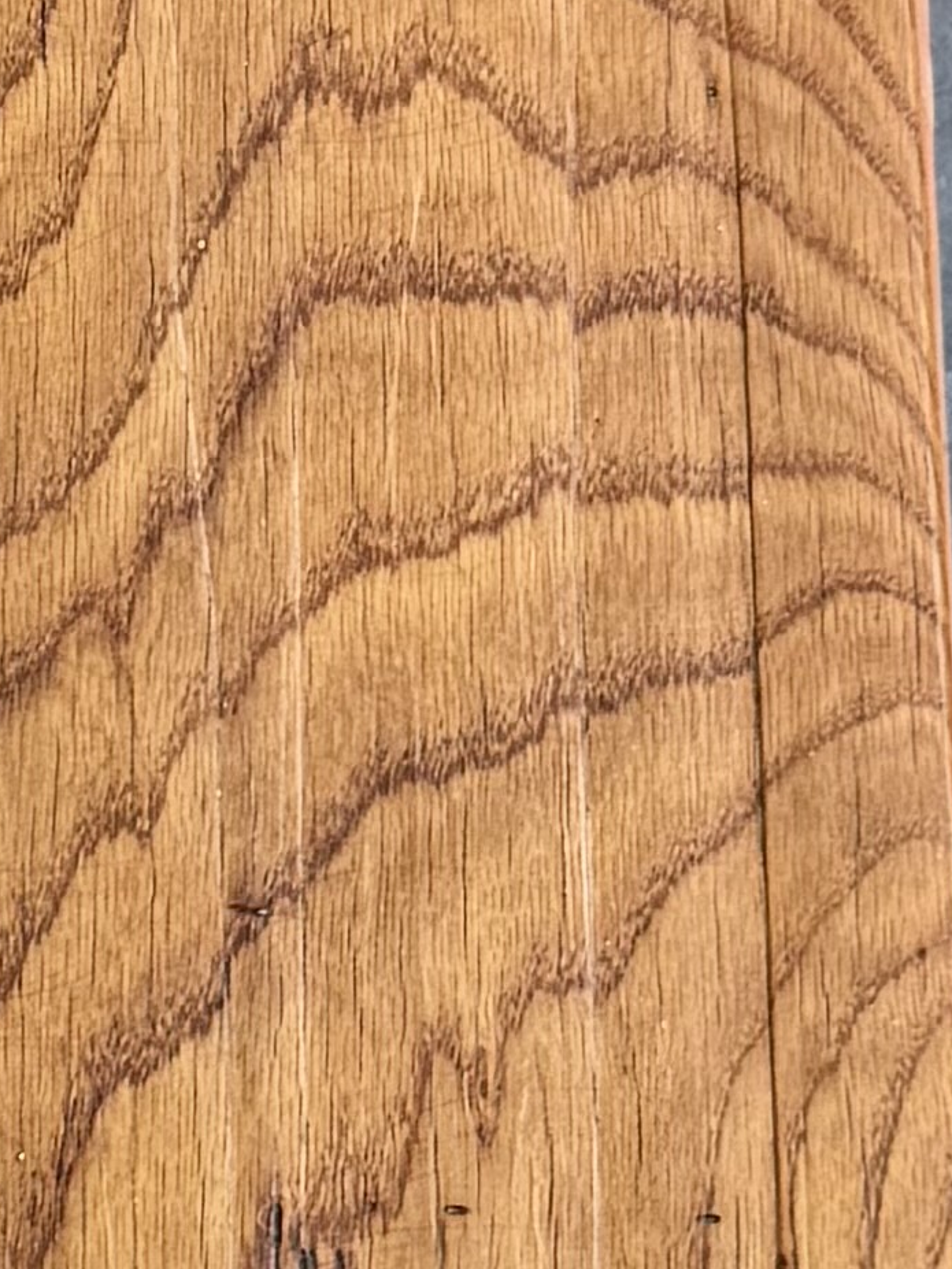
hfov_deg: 10.0
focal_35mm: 148
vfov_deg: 13.2
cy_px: 30
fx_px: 5425
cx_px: 108
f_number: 1.78
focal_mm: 6.76
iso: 80
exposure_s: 1/417
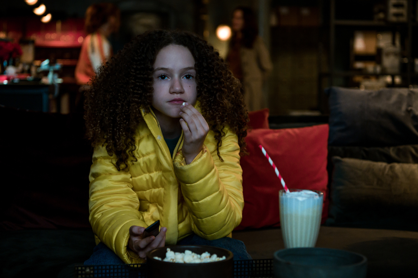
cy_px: 139
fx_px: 650
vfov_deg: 24.2
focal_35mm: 56
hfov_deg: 35.7
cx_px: 209
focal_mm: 56
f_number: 3.5
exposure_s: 1/100
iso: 4000
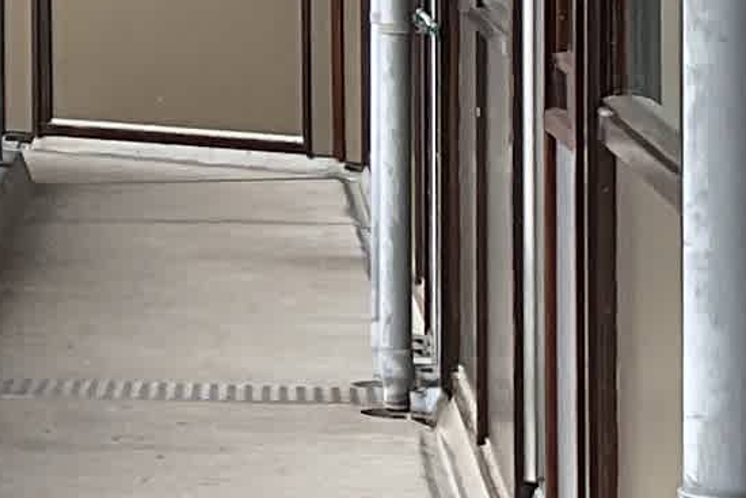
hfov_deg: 9.0
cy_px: -110
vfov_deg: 6.2
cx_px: -540
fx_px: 4581
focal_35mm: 221
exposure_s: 1/100
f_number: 1.8
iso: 20
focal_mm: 3
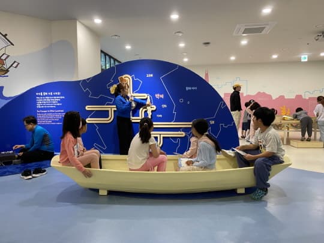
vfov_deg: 53.1
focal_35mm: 26
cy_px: 122
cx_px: 162
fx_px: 243
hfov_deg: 67.3
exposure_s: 1/60
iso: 125
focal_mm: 4.25
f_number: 1.8
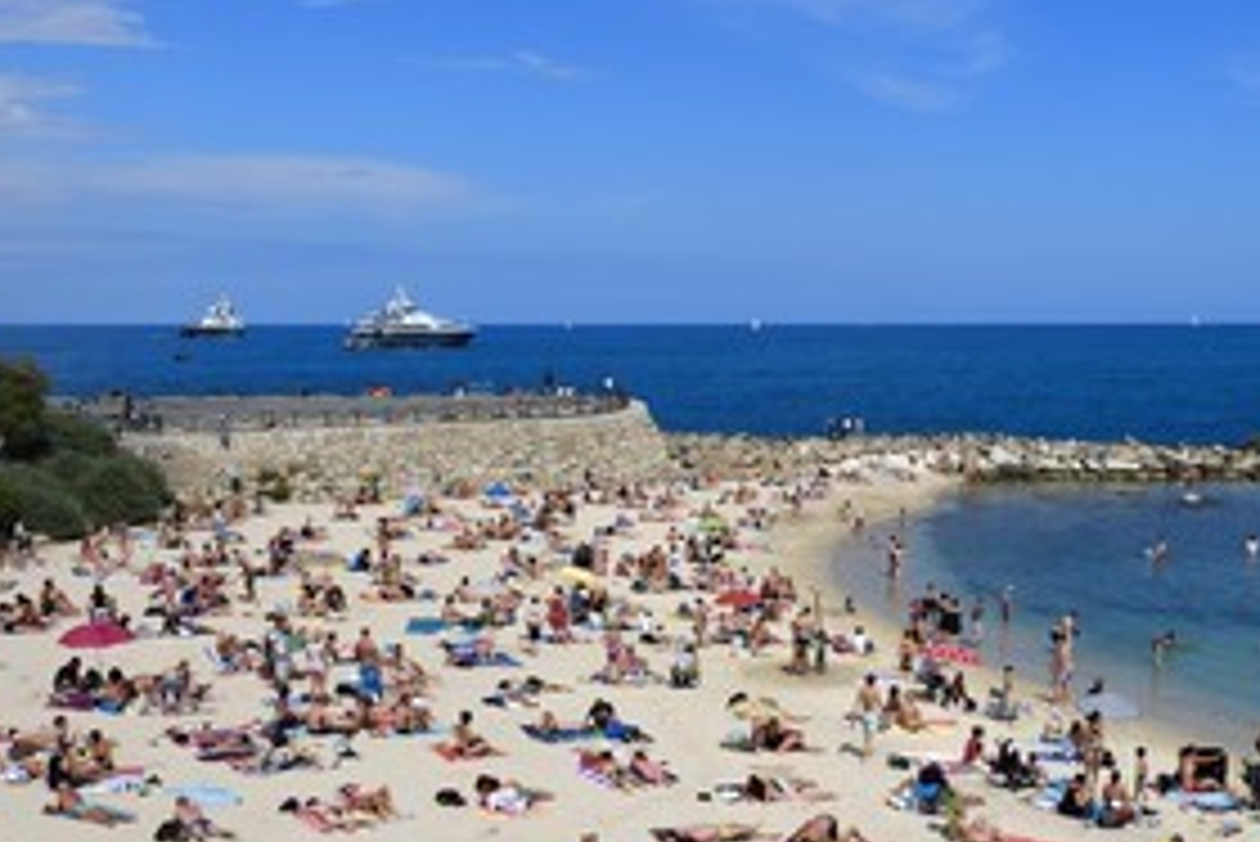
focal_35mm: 48
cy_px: 585
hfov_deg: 40.8
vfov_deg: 27.9
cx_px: 801
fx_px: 1681
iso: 200
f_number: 14
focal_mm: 32
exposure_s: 1/320
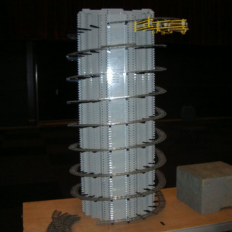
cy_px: 116
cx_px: 132
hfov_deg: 37.5
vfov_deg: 37.6
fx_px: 341
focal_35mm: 45
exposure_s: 1/60
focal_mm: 5.8
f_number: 2.6
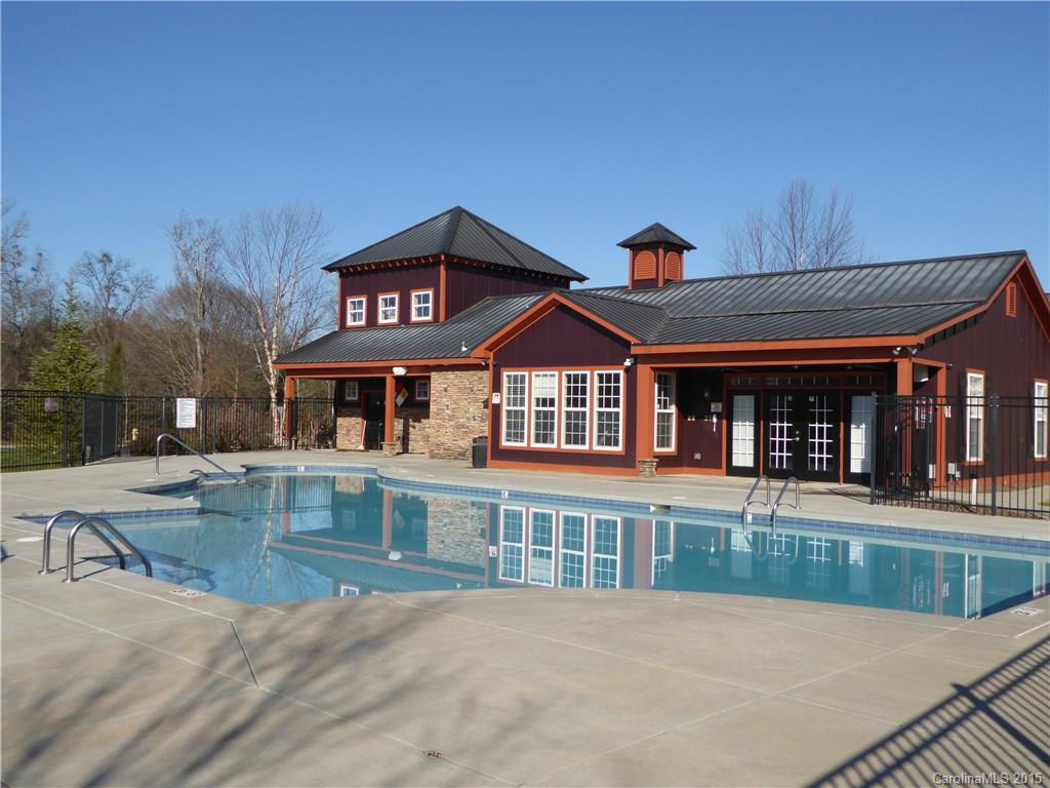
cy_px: 394
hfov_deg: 55.4
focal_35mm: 33
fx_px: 1001
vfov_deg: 42.9
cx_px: 525
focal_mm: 5.8
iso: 100
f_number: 3.6
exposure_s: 1/1300
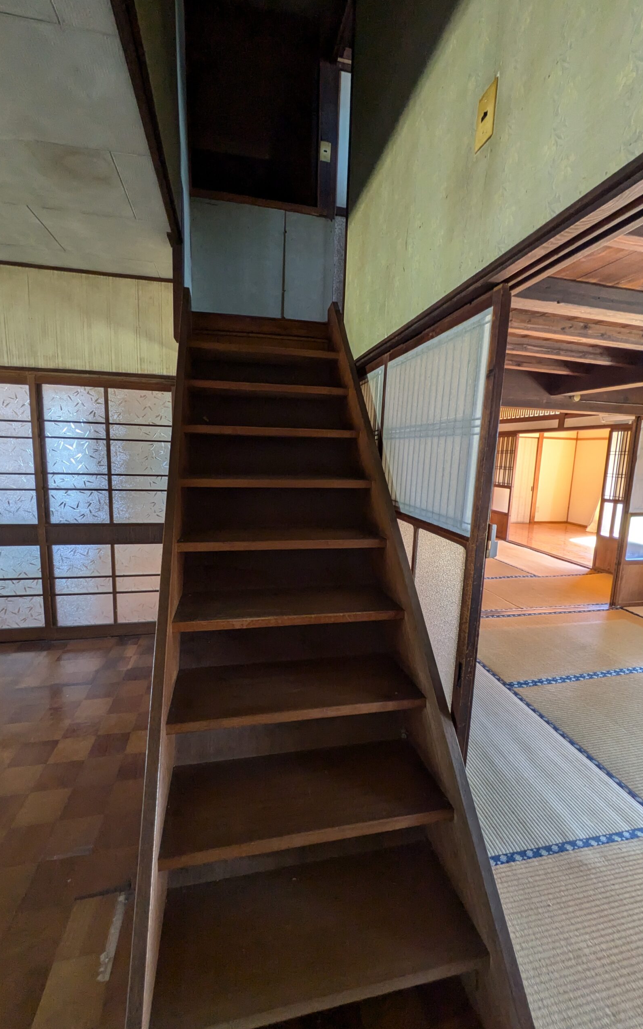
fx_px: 421
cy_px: 512
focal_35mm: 15
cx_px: 317
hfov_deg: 74.8
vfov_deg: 101.5
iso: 77
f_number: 2.2
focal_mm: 1.83
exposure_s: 1/30
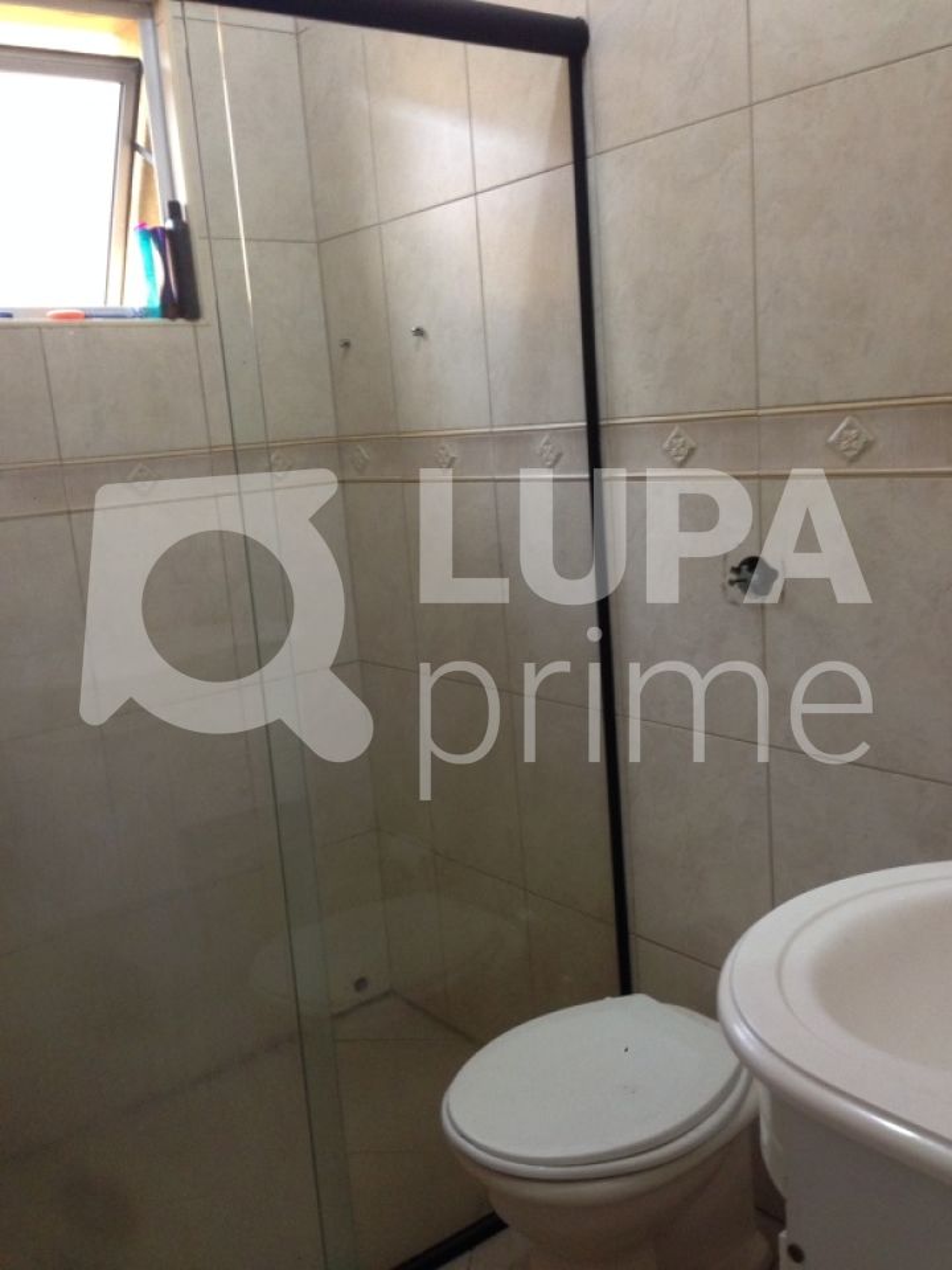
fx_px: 1210
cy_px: 635
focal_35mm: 33
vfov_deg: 55.4
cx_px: 476
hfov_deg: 42.9
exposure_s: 1/20
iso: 160
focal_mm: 4.12
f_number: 2.4
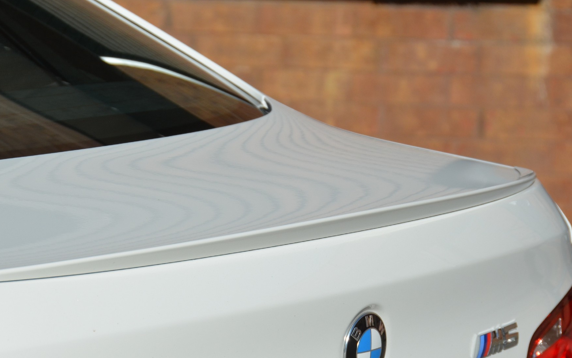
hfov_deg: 10.1
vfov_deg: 6.3
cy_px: 252
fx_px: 3238
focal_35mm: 208
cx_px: 220
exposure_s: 1/2000
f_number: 8
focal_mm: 95
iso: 400
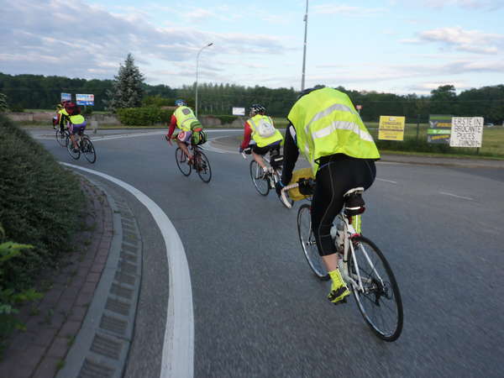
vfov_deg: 48.2
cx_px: 252
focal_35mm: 29
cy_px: 189
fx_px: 422
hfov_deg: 61.7
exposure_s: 1/250
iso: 160
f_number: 4
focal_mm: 4.7
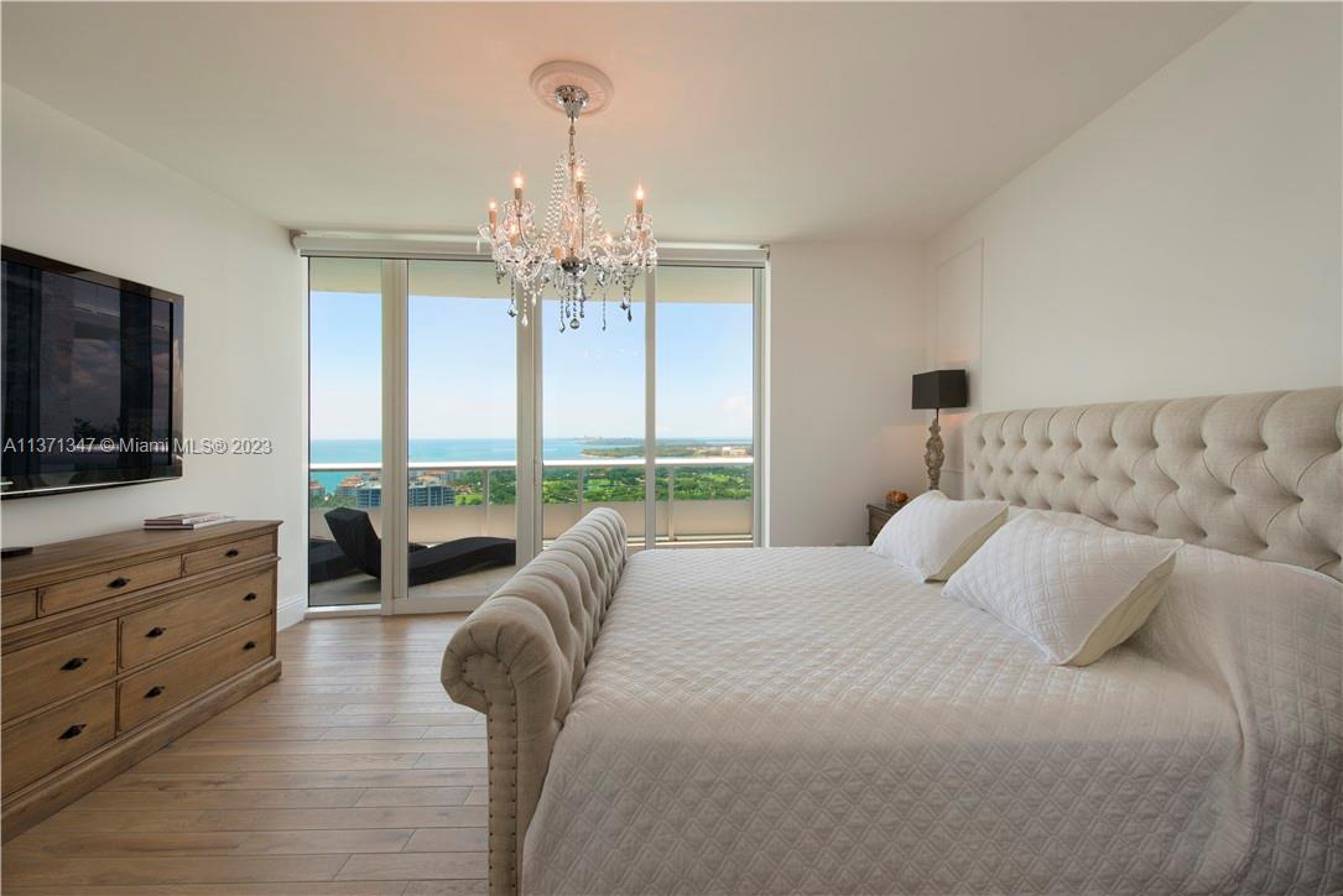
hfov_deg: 104.2
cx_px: 672
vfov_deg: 81.2
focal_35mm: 14
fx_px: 522
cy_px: 448
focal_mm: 14
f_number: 13
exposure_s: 1/50
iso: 100
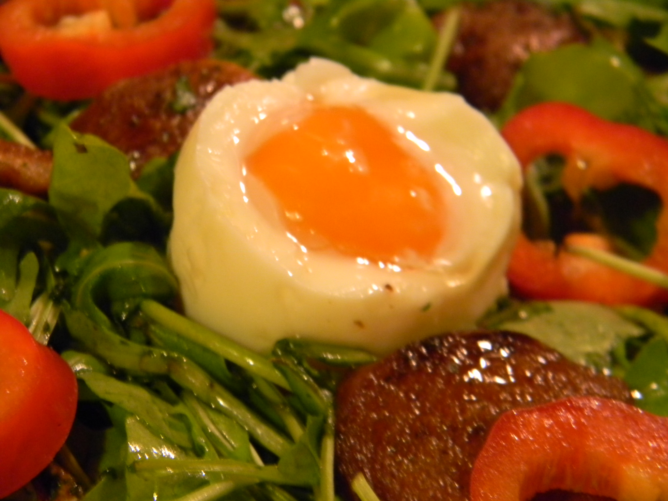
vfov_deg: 17.8
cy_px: 250
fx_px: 1602
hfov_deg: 23.6
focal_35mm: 83
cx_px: 334
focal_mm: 15.1
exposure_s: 1/17.1
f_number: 4.5
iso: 400
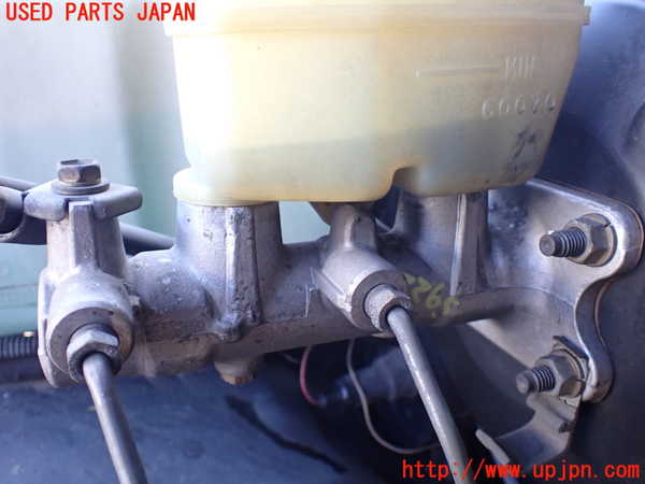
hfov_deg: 60.0
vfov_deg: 46.8
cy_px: 242
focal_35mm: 30
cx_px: 322
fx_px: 559
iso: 500
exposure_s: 1/125
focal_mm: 5.4
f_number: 2.3
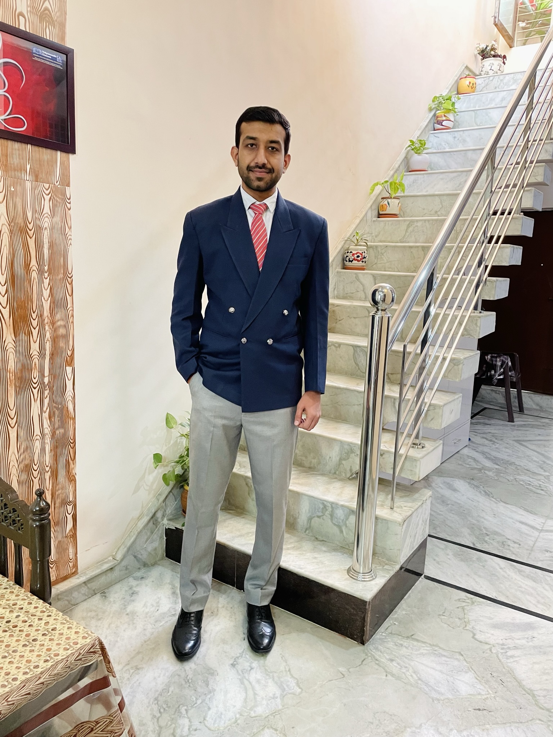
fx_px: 554
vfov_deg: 67.3
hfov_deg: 53.1
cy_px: 368
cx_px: 276
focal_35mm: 26
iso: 250
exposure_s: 1/50
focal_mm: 4.2
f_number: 1.6
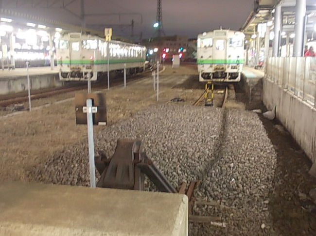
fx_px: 347
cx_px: 158
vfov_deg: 37.7
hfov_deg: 49.0
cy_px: 118
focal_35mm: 38
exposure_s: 1
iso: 400
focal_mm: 5.3
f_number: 3.1
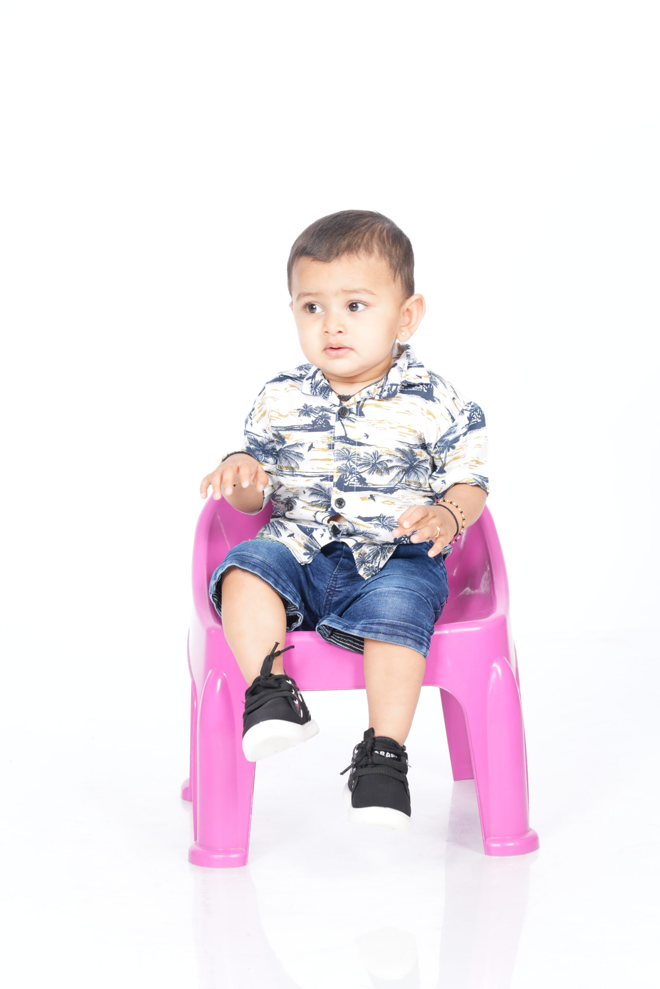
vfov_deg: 19.5
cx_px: 330
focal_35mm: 105
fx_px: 2887
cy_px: 494
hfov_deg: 13.0
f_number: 8
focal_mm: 105
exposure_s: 1/80
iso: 100
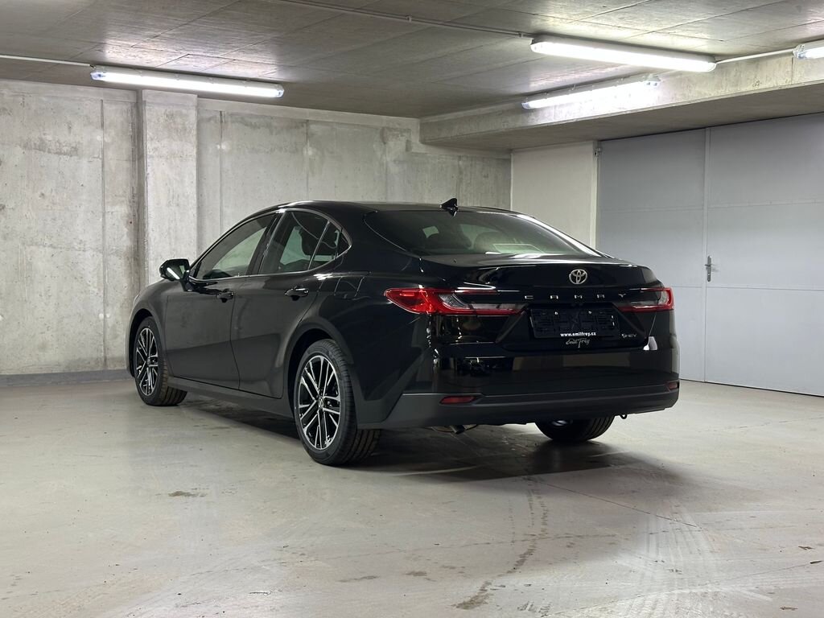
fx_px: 1143
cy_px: 309
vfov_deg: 30.3
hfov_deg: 39.7
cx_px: 412
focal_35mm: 48
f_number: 1.78
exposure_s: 1/33
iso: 200
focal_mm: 6.86
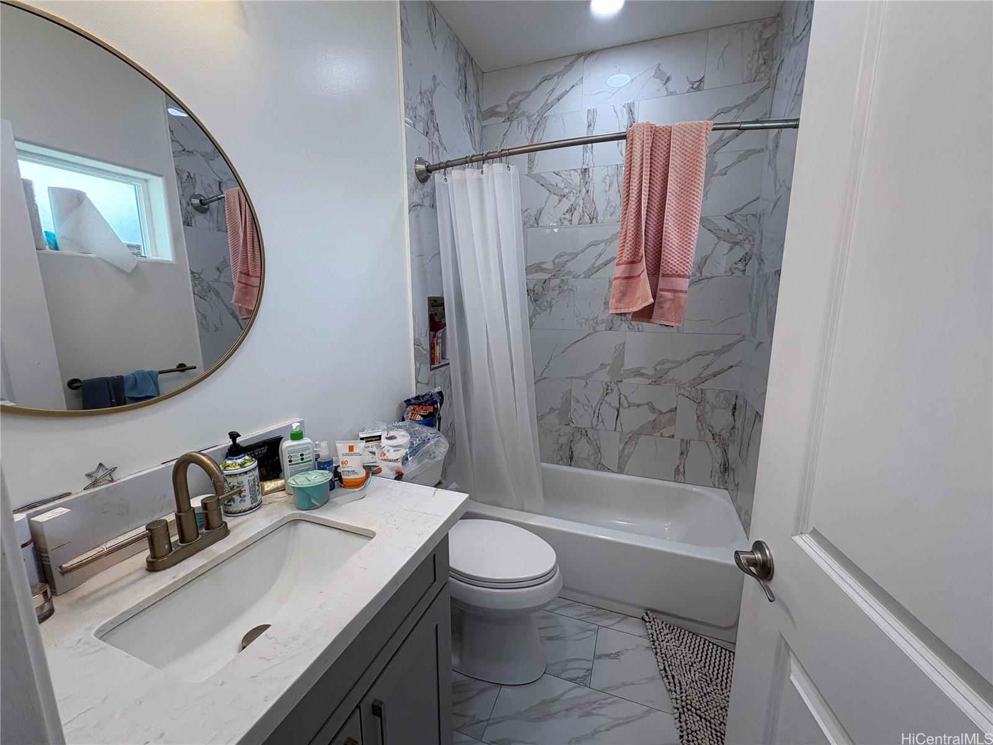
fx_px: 402
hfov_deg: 102.1
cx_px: 496
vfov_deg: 85.7
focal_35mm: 14
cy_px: 372
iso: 80
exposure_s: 1/120
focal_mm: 2.22
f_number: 2.2
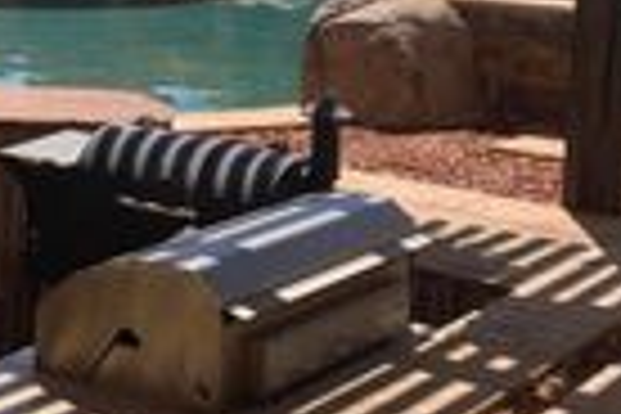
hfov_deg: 19.7
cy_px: 20
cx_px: -94
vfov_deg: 13.8
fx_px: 1690
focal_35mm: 98
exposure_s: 1/1490
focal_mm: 4.25
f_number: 1.8
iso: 25
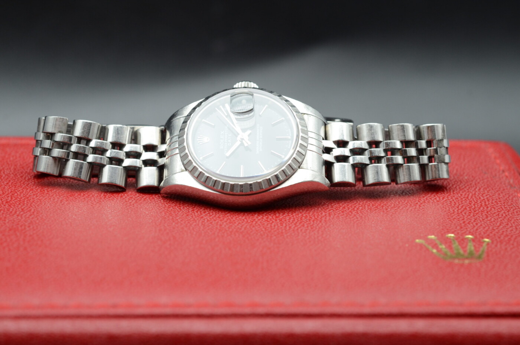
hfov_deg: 22.7
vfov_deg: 15.1
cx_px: 260
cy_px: 172
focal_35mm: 90
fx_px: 1298
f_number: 8
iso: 500
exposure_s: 1/40
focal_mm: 60
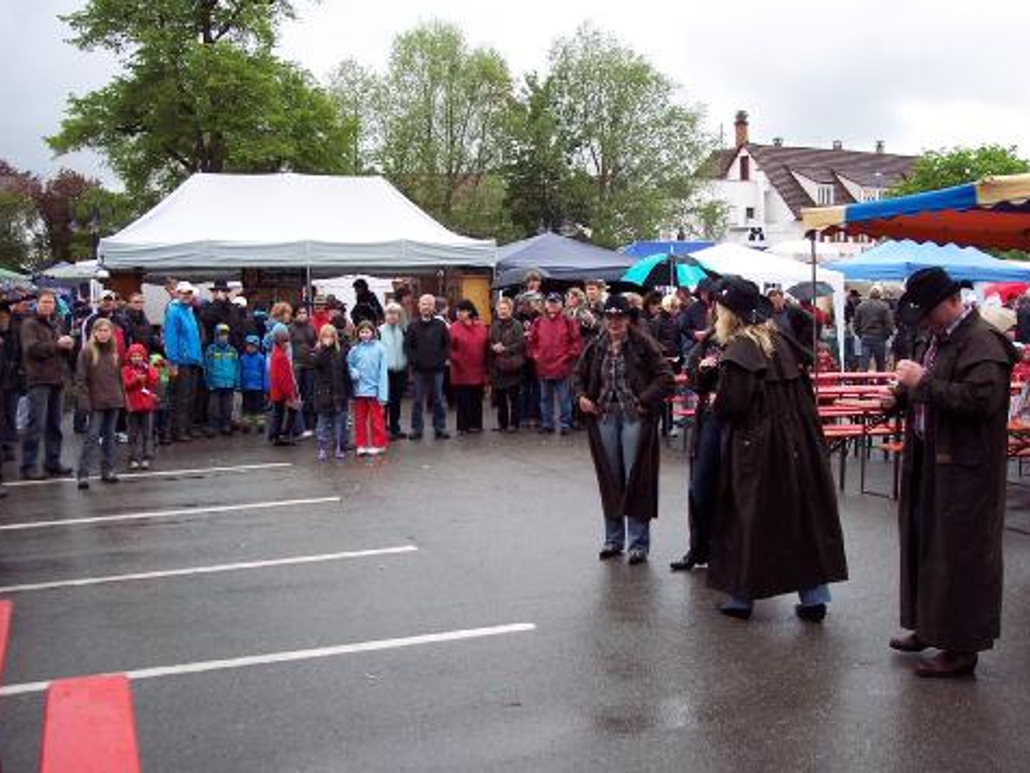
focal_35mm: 41
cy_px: 384
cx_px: 509
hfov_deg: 45.8
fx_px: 1220
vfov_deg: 35.1
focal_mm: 8
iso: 100
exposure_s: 1/180
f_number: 3.4
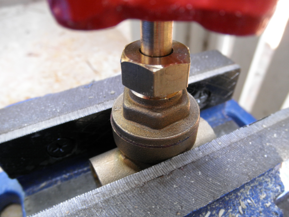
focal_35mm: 28
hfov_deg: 63.4
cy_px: 108
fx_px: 234
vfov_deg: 49.7
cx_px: 144
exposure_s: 1/20
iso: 200
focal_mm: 5
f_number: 3
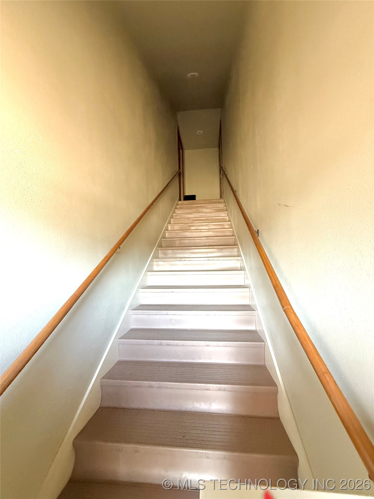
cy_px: 250
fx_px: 202
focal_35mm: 14
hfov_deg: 85.7
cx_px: 187
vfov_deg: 102.1
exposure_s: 1/60
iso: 640
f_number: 2.2
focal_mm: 2.22
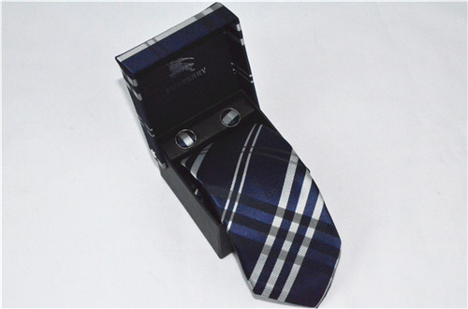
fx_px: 933
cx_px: 234
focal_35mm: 72
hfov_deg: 28.2
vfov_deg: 18.8
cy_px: 154
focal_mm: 48
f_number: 29
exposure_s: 1/250
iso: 6400
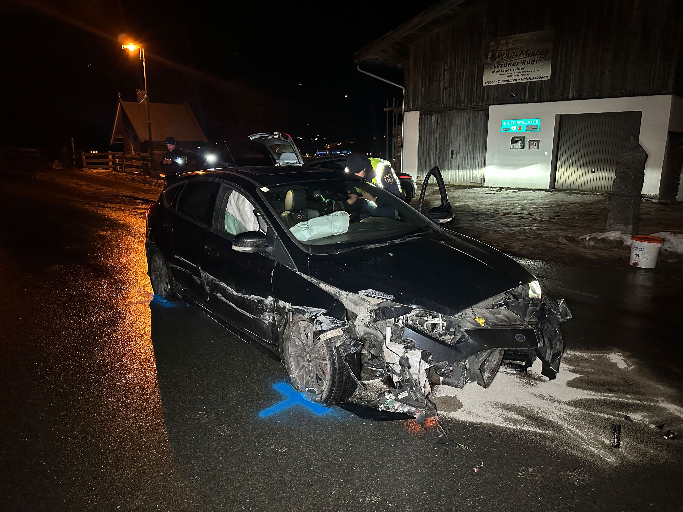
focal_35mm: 24
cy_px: 256
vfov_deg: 56.8
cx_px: 342
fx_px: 474
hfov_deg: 71.6
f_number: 1.78
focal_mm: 6.86
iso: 800
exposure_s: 1/25
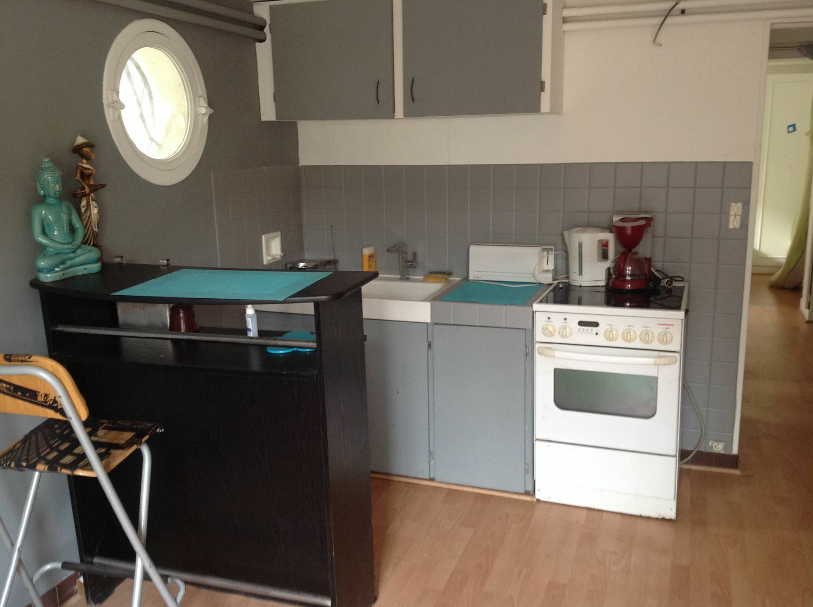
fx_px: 821
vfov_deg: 40.6
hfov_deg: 52.7
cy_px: 304
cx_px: 406
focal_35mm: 35
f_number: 2.4
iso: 100
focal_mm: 4.28
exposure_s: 1/15
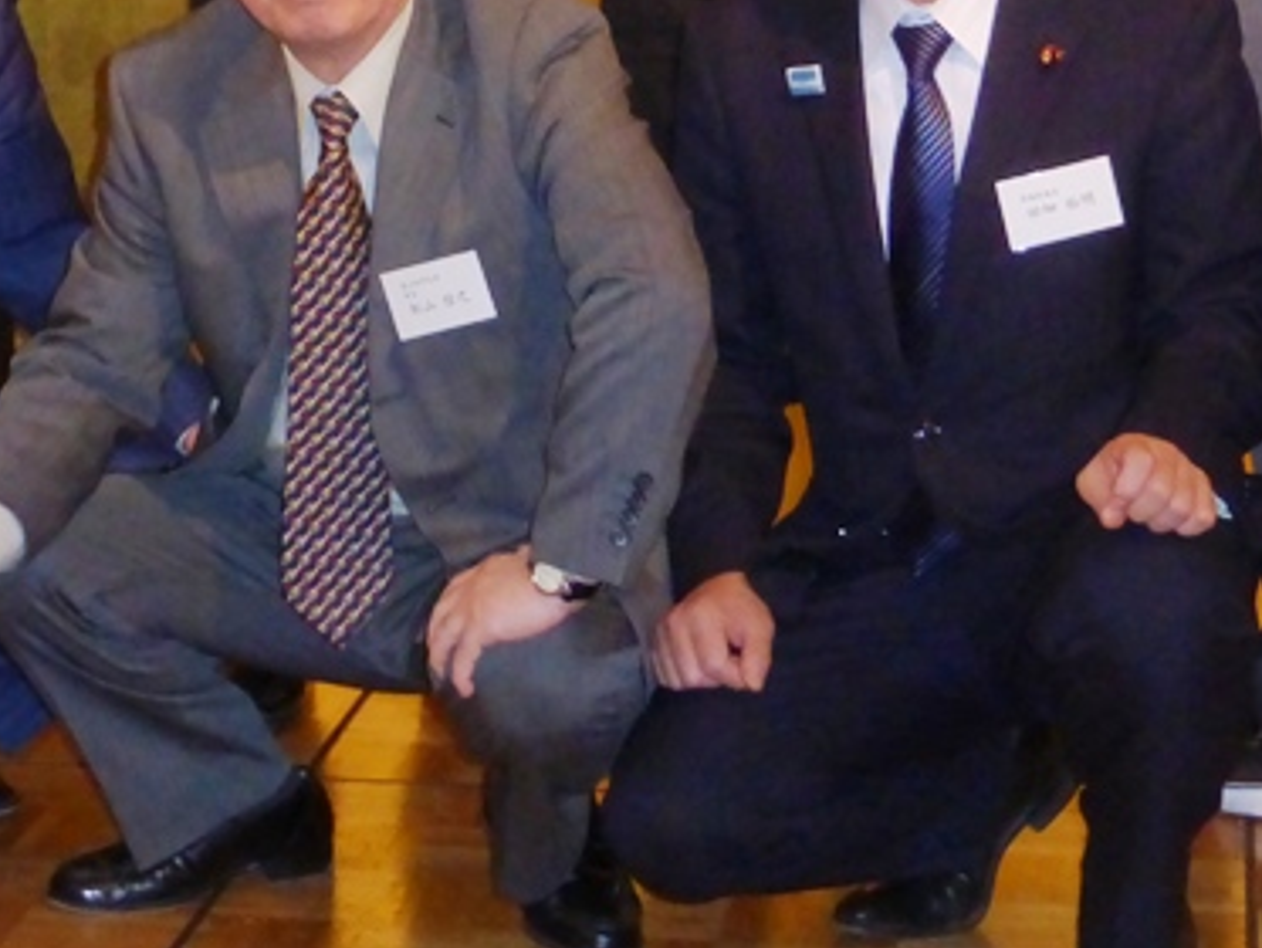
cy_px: -61
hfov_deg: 16.6
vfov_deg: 12.4
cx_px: 325
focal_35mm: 118
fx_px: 4303
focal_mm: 7.4
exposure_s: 1/125
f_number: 3.9
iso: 500
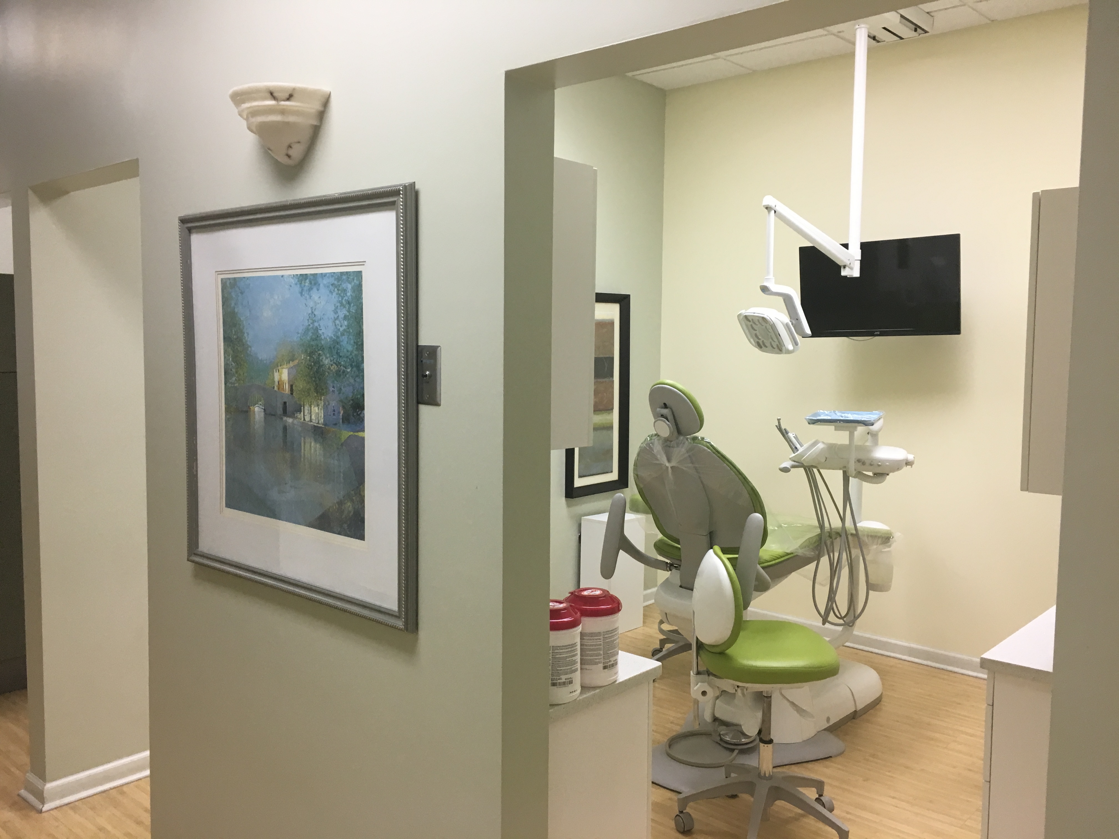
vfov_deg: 48.2
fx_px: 937
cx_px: 560
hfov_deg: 61.7
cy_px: 420
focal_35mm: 29
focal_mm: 4.15
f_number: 2.2
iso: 40
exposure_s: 1/30
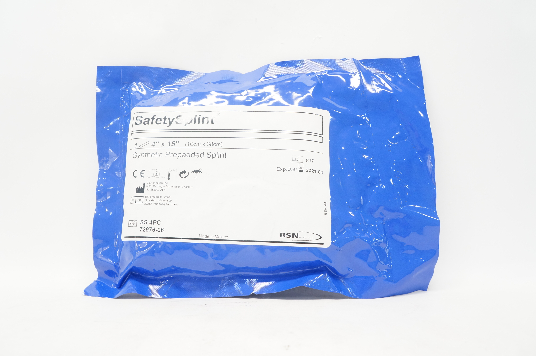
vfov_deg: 47.8
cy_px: 178
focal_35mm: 27
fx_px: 402
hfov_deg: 67.4
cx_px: 268
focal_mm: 18
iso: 800
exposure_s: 1/40
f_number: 6.3
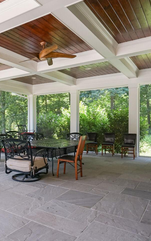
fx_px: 191
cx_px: 32
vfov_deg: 64.6
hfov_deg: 41.4
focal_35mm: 29
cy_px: 127
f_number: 9
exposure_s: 1/80
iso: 800
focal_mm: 16
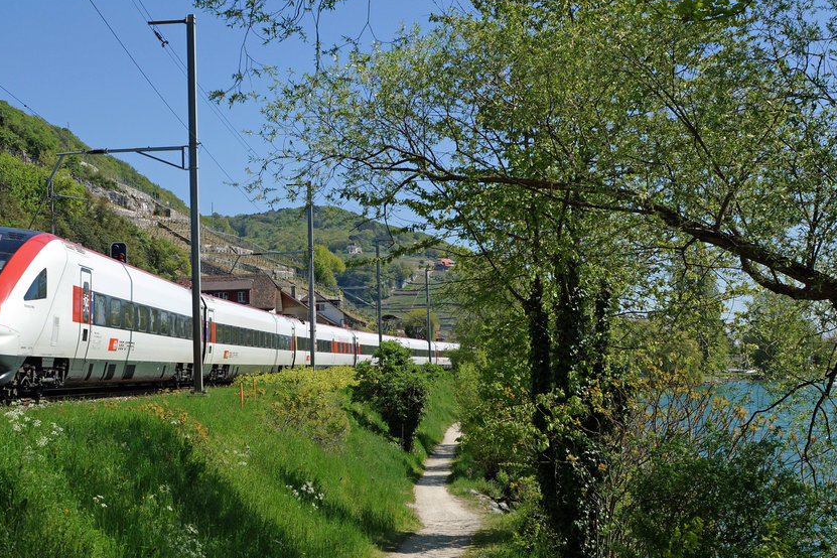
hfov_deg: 37.9
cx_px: 306
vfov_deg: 26.0
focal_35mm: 52
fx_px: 1209
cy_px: 315
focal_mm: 24
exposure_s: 1/1000
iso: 200
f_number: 5.6
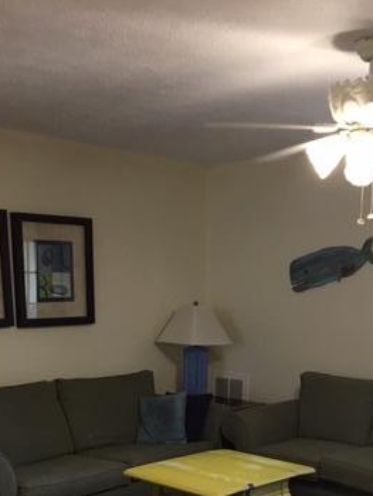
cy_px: 449
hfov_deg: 27.6
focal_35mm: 53
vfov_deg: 34.1
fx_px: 761
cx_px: 189
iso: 80
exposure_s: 1/30
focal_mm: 4.15
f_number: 2.2
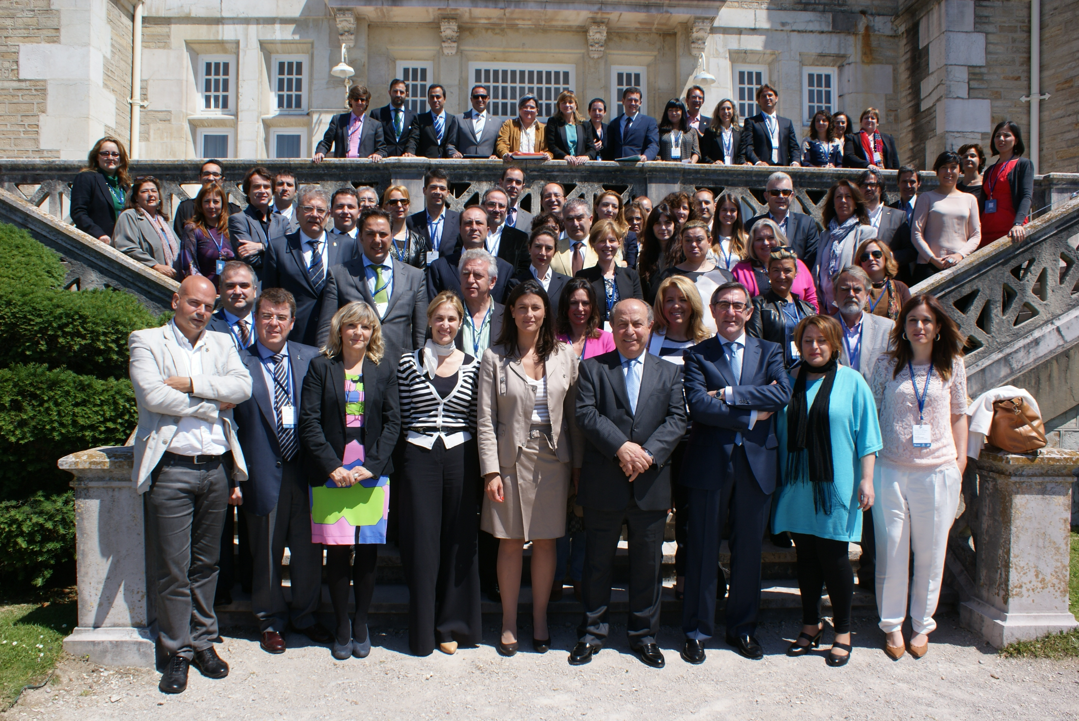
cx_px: 540
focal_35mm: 27
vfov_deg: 48.0
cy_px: 360
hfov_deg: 67.3
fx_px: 810
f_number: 10
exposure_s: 1/160
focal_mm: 18
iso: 100
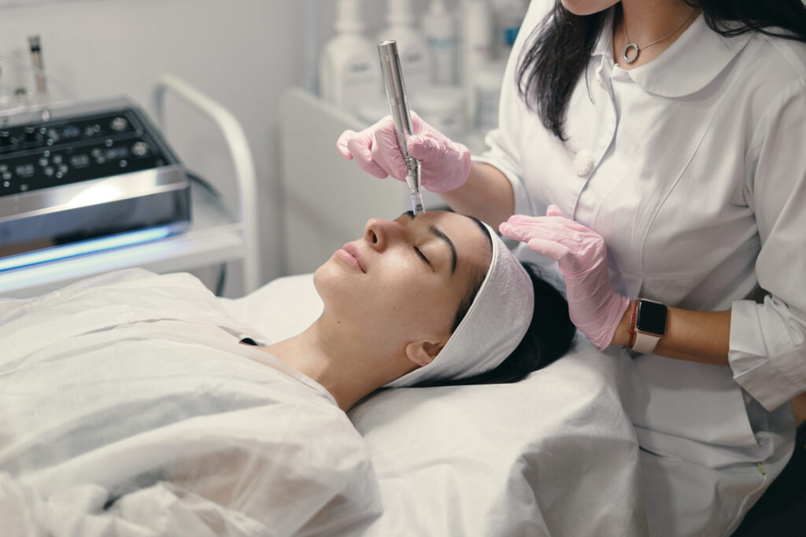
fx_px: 1120
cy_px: 268
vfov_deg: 27.0
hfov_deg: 39.6
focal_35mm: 50
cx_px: 403
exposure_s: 1/500
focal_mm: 50
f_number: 2
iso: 1000
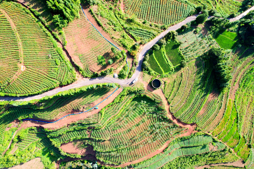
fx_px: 155
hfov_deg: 78.6
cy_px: 84
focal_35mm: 22
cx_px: 127
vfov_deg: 57.2
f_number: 2.8
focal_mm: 8.38
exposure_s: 1/500
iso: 110
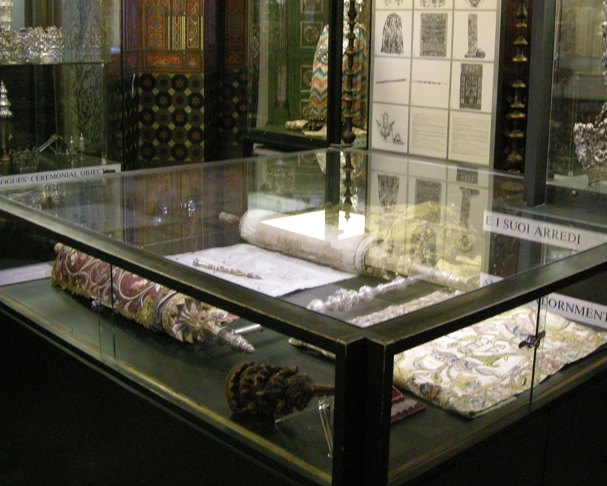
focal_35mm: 47
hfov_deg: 39.5
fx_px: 844
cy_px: 207
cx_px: 304
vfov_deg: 32.0
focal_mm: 7.5
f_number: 2.7
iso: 581
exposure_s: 1/8
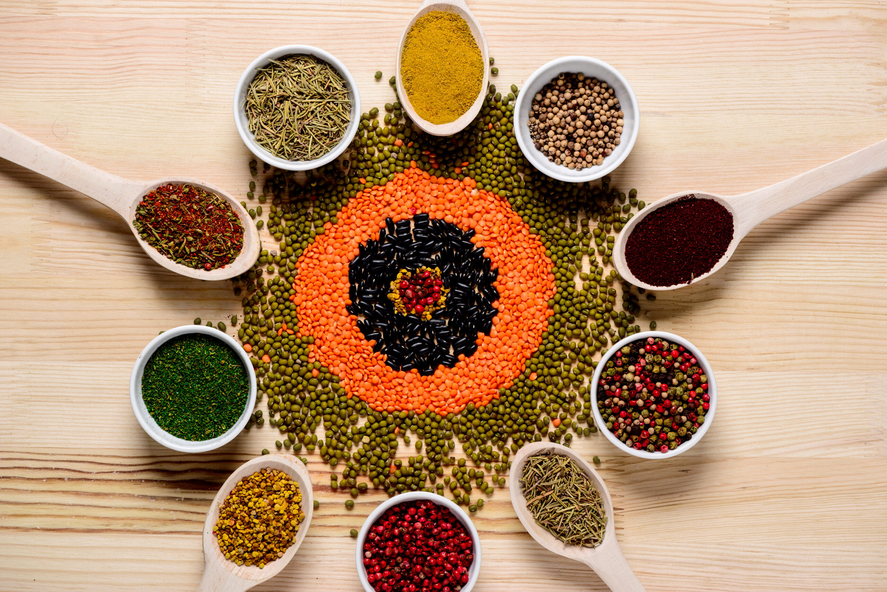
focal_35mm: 105
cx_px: 444
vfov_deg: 13.1
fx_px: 2588
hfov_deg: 19.4
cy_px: 296
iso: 100
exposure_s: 1/100
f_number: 8
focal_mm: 105
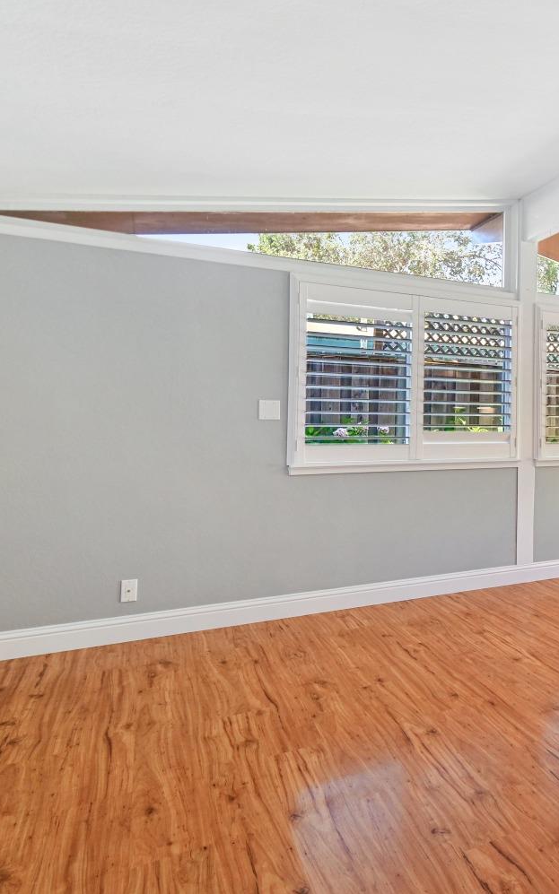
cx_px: 529
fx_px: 561
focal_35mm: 23
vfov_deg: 77.2
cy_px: 447
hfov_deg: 46.4
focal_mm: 10
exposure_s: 1/2.5
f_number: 8
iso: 200
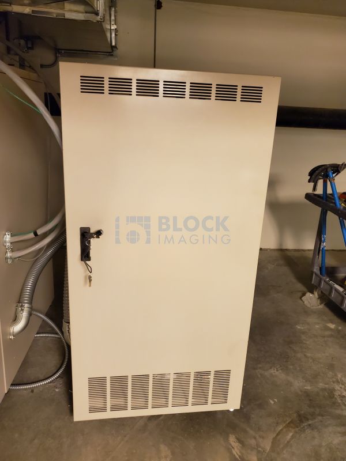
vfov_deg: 67.3
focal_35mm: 26
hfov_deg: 53.1
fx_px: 347
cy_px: 230
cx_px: 173
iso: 400
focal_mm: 4.3
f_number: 1.5
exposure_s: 1/39
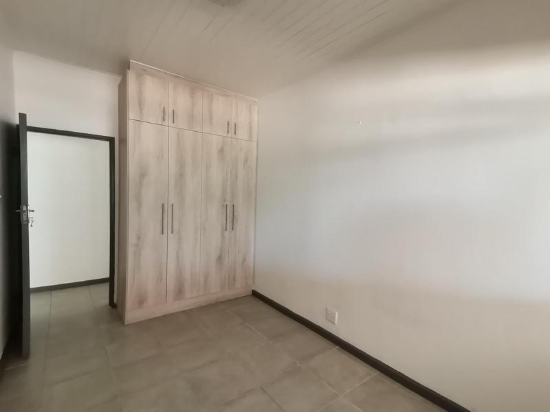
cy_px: 206
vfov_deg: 74.7
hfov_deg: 91.0
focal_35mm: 17
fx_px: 270
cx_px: 275
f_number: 2.4
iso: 400
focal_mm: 1.78
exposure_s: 1/25
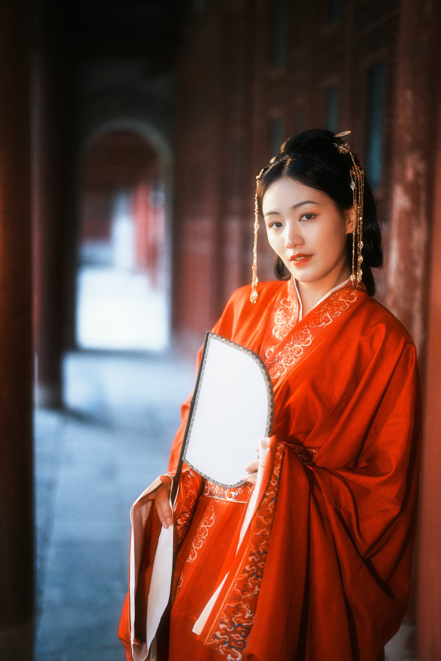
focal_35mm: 50
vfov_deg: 39.6
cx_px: 220
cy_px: 330
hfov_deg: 27.0
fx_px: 919
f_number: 1.2
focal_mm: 50
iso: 400
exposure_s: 1/200
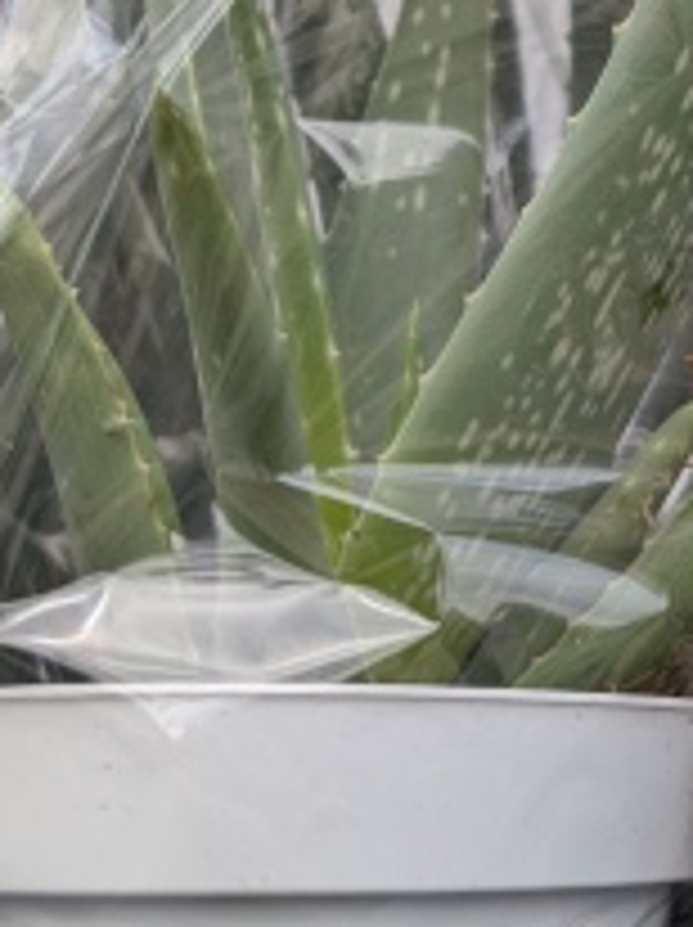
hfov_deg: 19.0
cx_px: 963
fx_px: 1872
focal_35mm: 70
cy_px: -36
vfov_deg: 26.1
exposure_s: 1/810
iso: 20
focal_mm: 6.9
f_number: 1.68
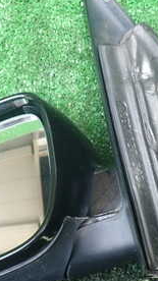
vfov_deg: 29.7
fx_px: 529
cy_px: 159
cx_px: 116
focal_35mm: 71
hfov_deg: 16.9
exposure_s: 1/60
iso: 160
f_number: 2.3
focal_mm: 5.4
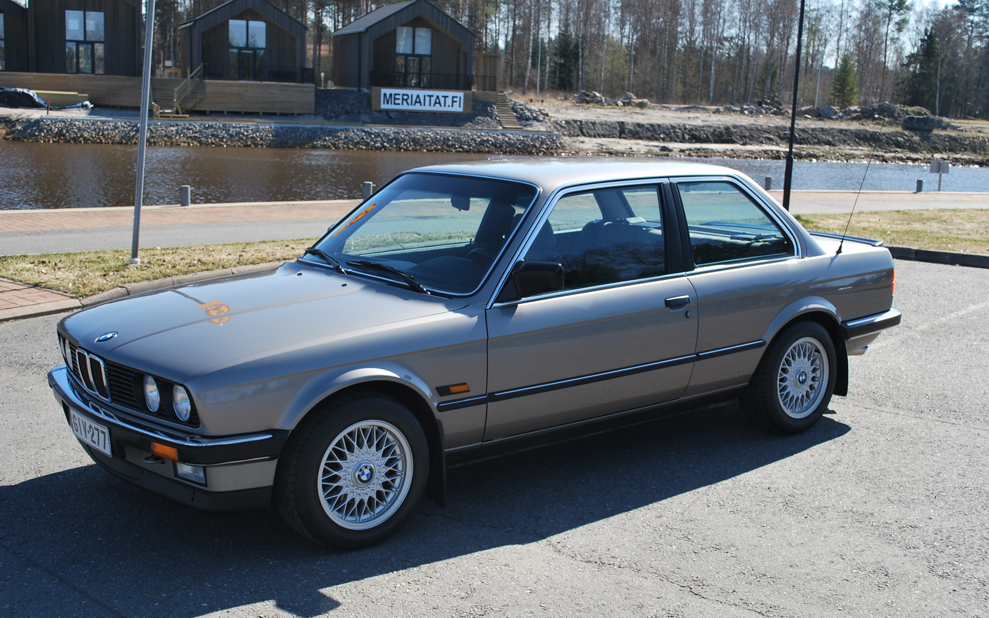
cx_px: 494
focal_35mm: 45
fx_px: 1200
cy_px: 330
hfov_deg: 44.8
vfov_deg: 28.9
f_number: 7.1
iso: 100
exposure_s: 1/200
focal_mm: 29
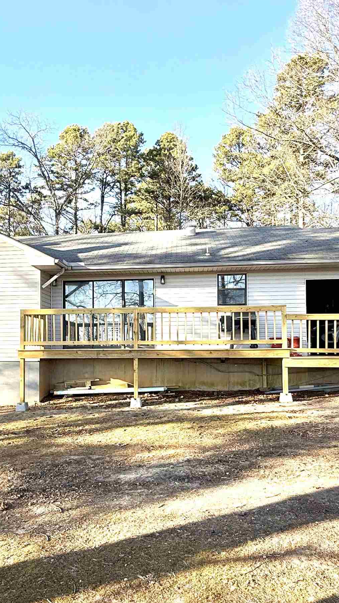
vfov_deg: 71.5
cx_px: 136
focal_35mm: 26
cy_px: 343
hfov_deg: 44.2
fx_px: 415
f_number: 2.2
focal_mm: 2.22
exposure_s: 1/465
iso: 50
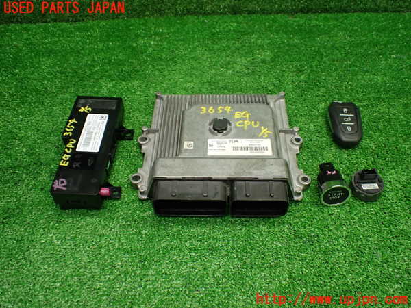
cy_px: 154
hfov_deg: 60.0
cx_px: 206
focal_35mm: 30
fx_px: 356
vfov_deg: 46.8
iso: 500
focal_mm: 5.4
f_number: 2.3
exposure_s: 1/125
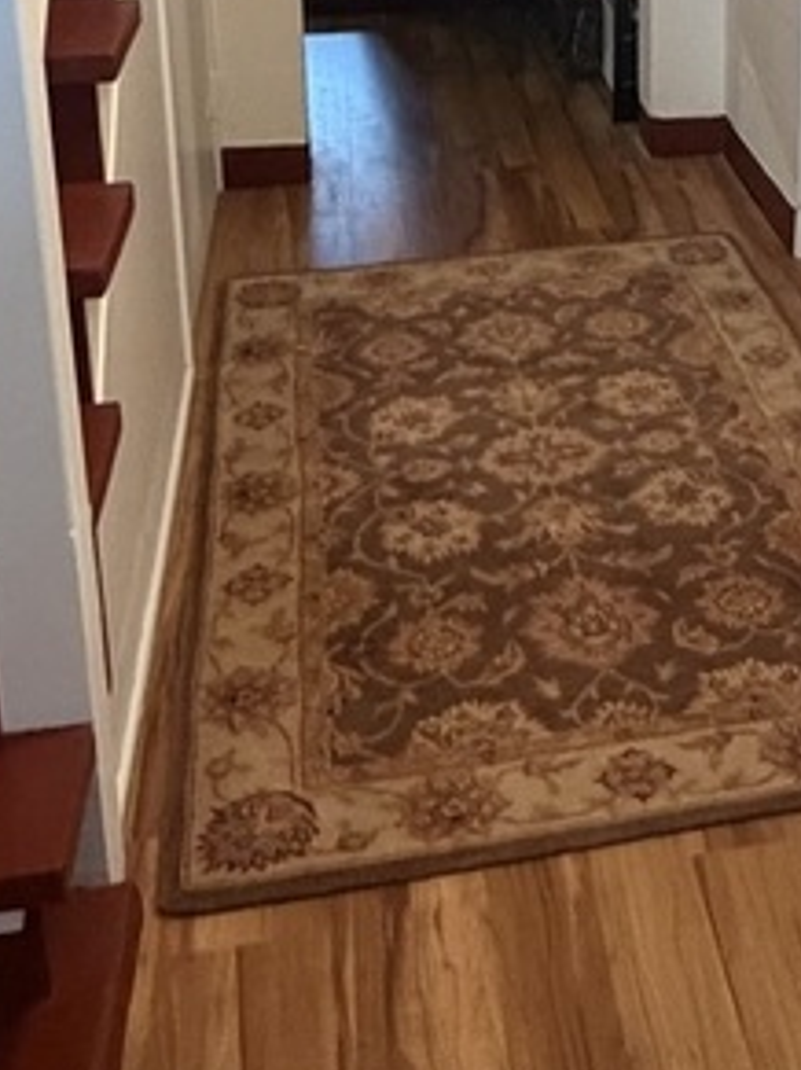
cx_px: 669
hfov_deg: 27.3
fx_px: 1606
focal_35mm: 52
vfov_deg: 33.5
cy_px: -11
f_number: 2.2
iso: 640
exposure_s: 1/60
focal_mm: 2.22
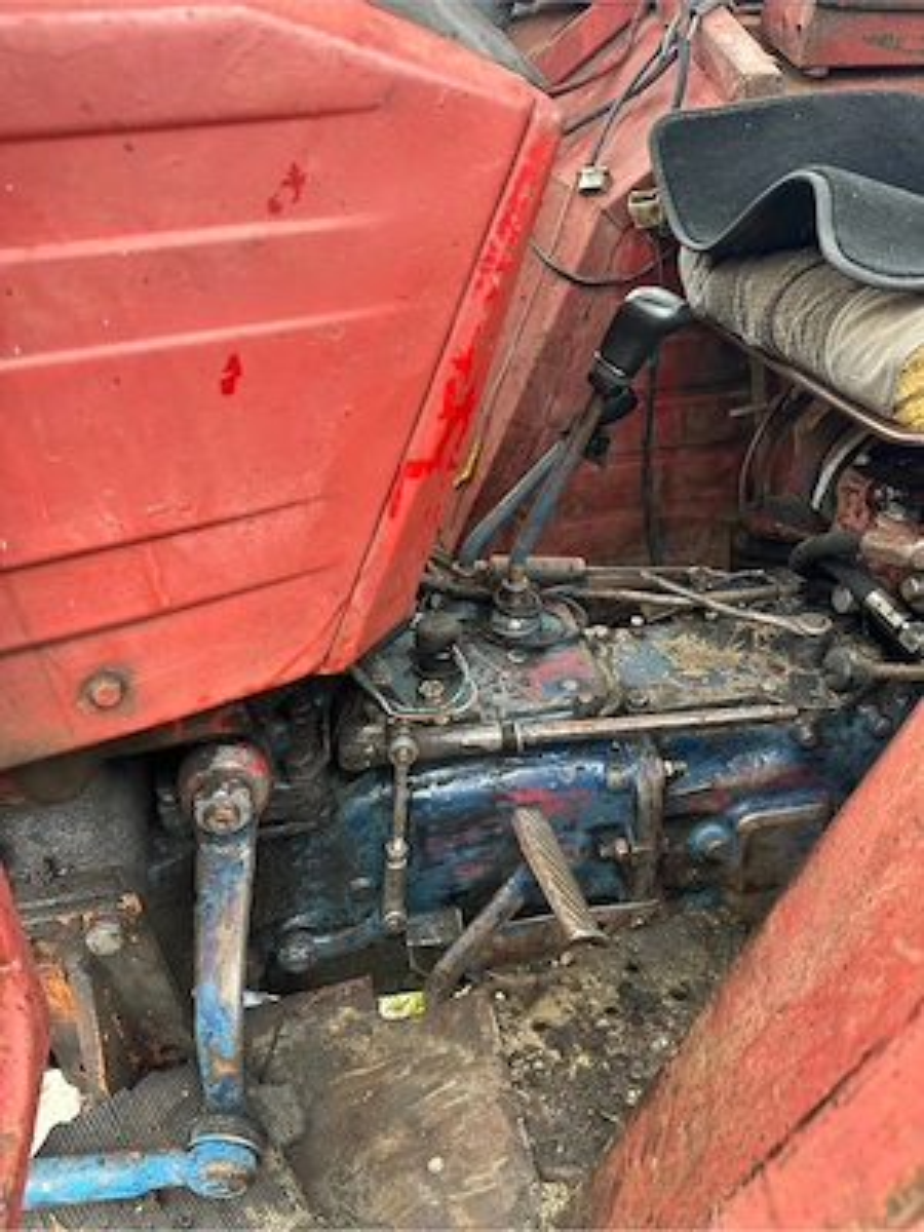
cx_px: 462
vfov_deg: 71.6
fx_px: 854
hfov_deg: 56.8
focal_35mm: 24
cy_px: 616
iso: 125
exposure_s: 1/121
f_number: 1.78
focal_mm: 6.86
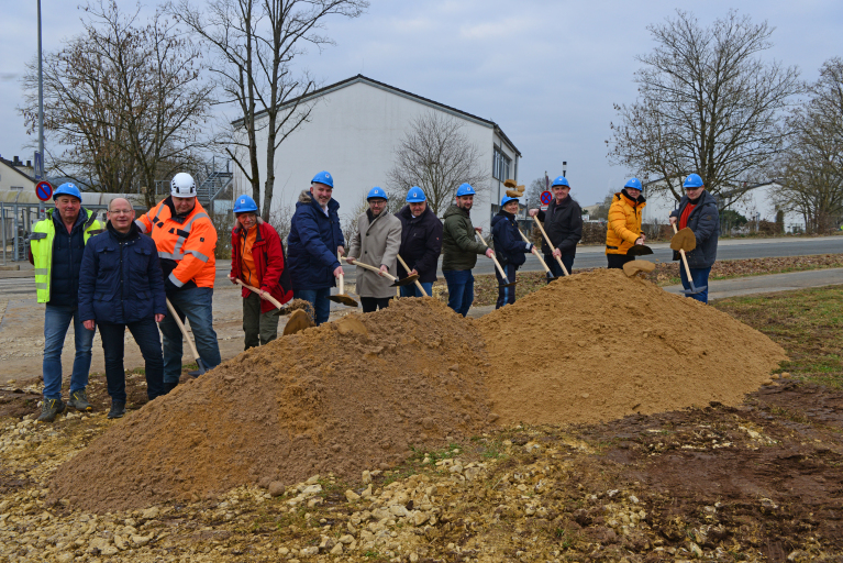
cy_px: 282
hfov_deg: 58.7
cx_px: 422
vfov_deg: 41.1
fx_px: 750
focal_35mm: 32
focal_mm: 32
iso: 400
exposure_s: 1/320
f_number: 9
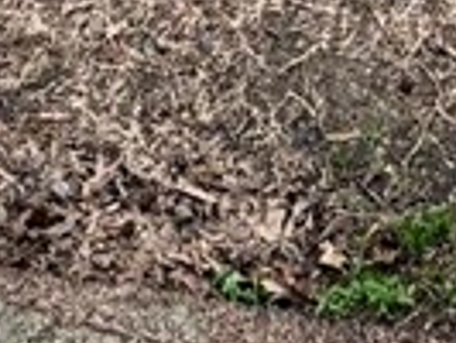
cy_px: -933
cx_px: 336
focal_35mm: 108
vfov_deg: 8.6
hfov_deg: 18.1
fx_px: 1424
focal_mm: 2.22
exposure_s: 1/99
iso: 50
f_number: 2.2
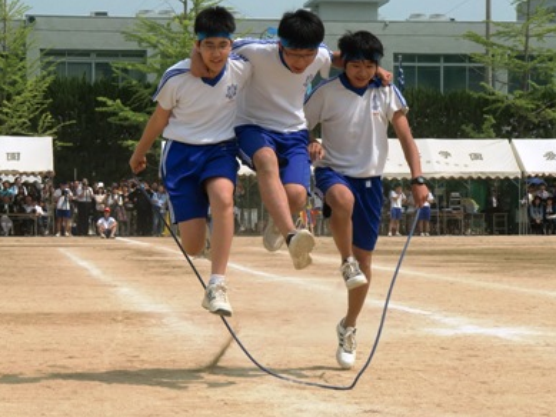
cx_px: 287
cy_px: 191
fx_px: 1944
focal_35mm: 121
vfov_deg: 12.3
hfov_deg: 16.3
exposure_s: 1/800
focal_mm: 18.8
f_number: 5
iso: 64
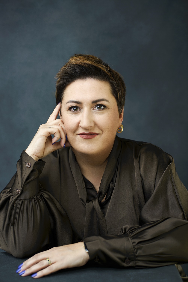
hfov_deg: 27.0
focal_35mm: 50
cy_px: 141
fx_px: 391
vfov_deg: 39.6
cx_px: 94
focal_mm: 50
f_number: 3.2
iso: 50
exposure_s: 1/125
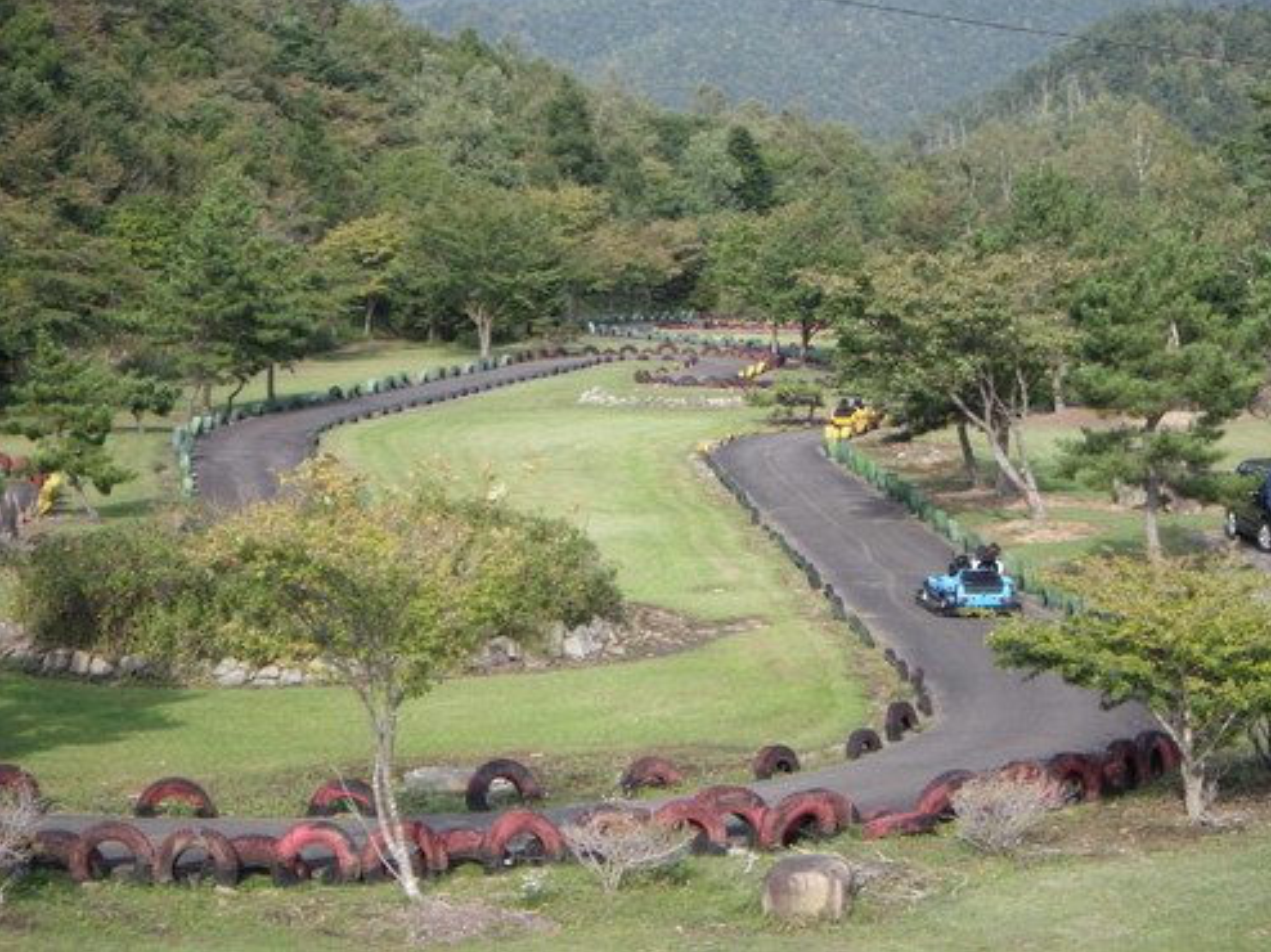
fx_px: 2863
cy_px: 472
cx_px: 641
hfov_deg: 25.0
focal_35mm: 78
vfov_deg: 18.9
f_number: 4.8
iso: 80
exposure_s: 1/125
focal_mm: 13.7
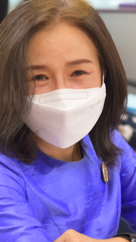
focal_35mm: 191
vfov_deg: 11.3
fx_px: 1224
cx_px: 58
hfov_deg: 6.4
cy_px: 152
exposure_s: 1/60
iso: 500
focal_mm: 50
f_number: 4
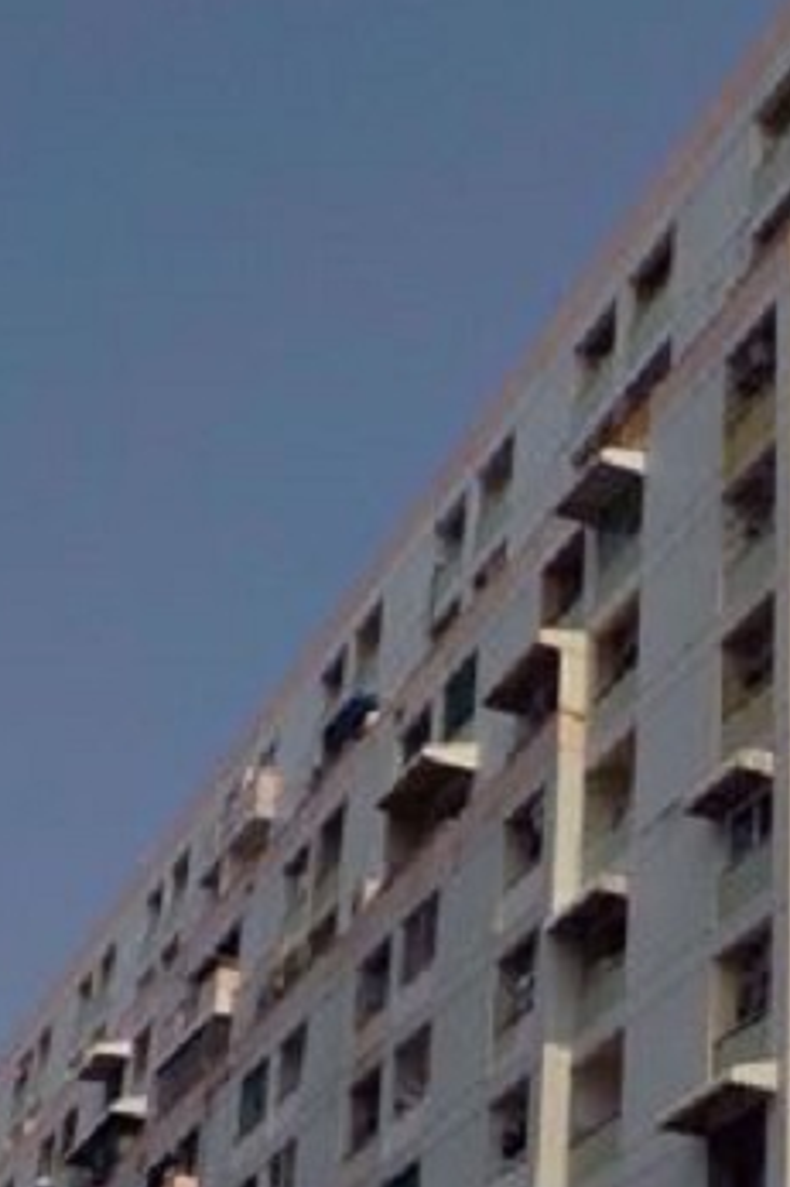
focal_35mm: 72
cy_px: 1013
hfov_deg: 18.5
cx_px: 776
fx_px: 2372
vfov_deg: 27.3
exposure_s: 1/800
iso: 125
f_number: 6.6
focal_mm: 4.1
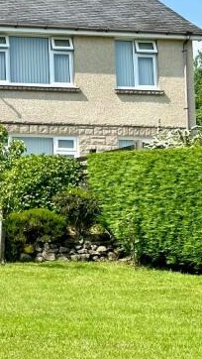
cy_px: 83
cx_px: -230
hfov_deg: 7.8
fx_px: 1407
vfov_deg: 14.4
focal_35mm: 148
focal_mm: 6.86
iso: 64
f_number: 1.78
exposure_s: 1/3155
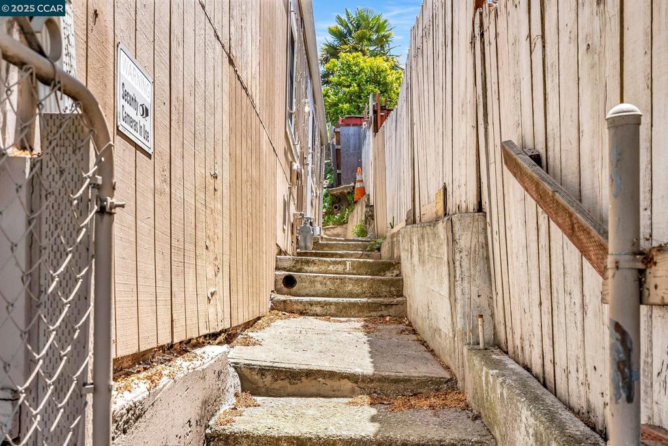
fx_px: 650
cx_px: 334
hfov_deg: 54.4
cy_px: 223
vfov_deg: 37.9
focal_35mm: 35
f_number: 8
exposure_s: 1/80
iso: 100
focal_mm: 35
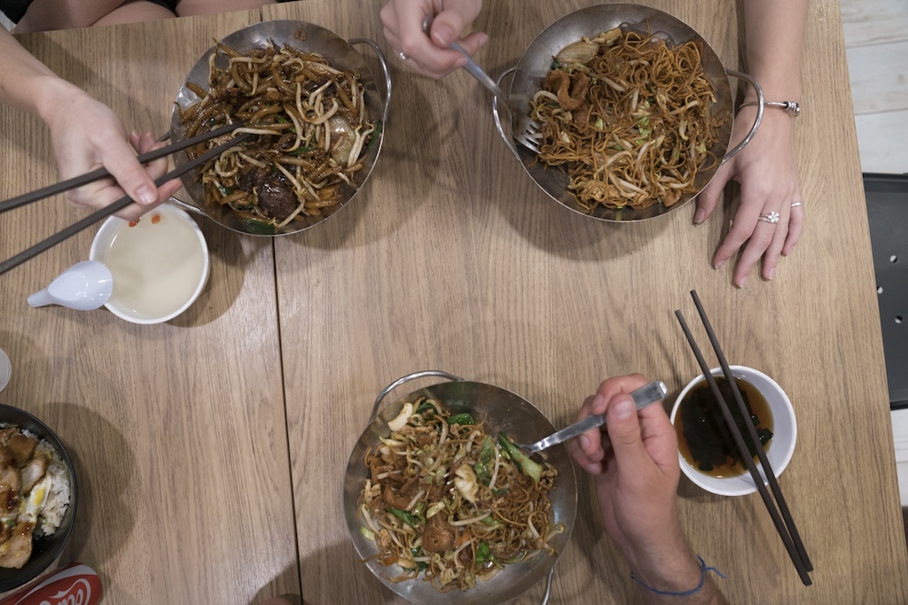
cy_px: 302
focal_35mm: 24
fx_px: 605
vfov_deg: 53.1
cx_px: 454
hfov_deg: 73.7
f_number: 4
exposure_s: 1/60
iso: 1600
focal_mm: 24
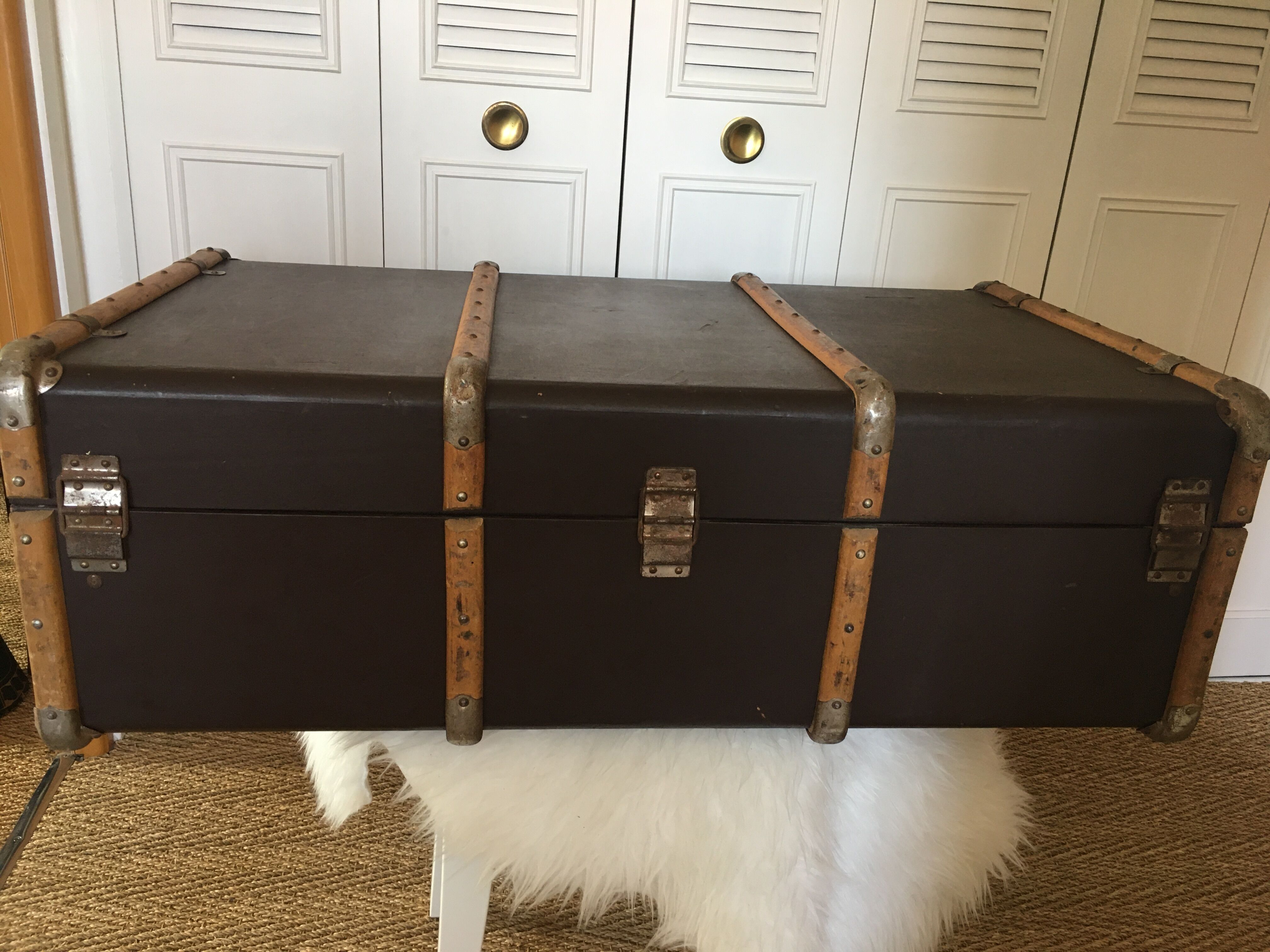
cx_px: 635
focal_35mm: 29
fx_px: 1064
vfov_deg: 48.2
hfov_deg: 61.7
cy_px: 476
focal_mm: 4.15
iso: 125
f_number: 2.2
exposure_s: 1/33
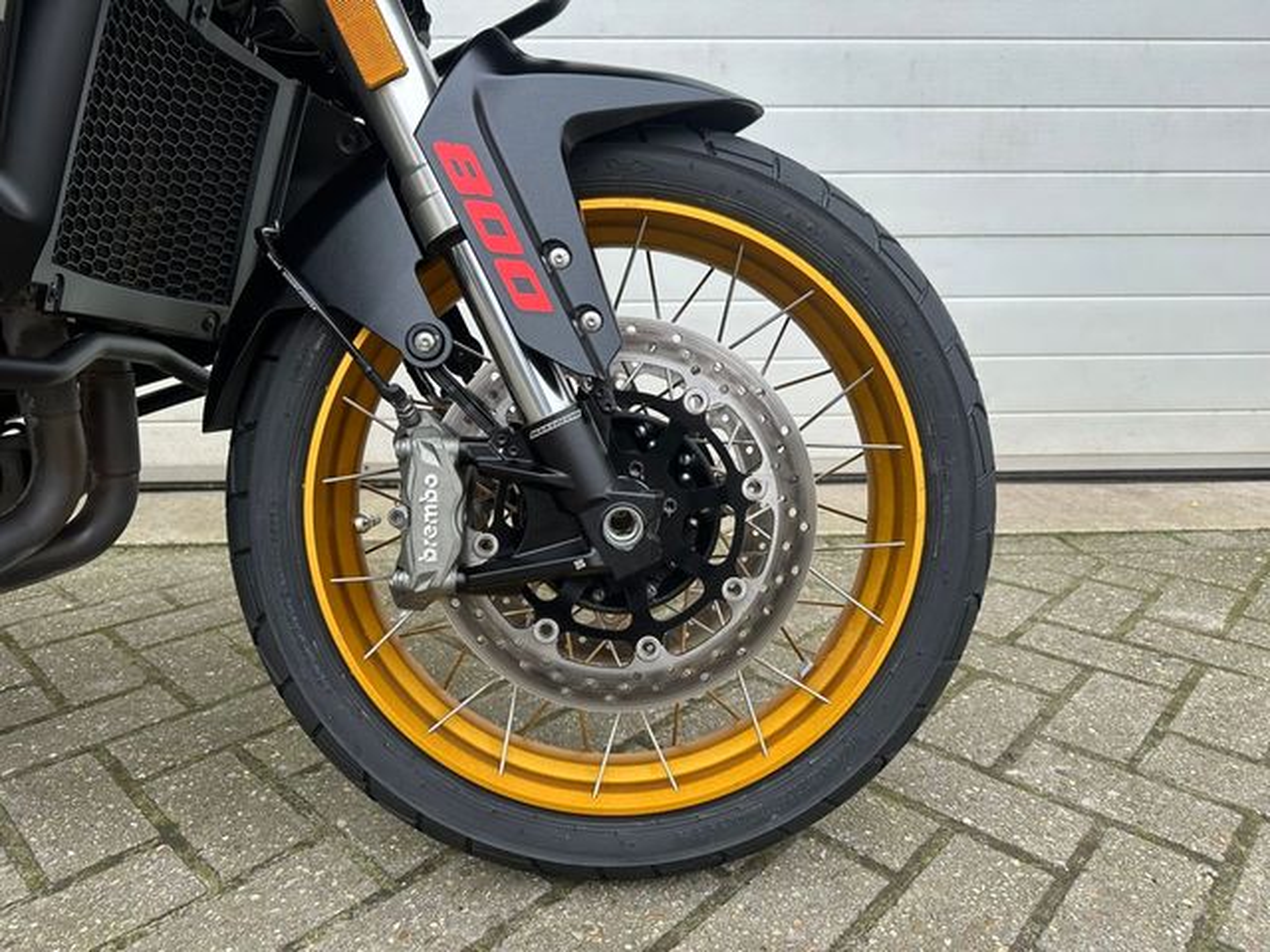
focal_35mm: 24
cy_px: 476
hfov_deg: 71.6
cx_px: 635
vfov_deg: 56.8
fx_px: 881
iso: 80
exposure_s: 1/121
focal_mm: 6.86
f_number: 1.78
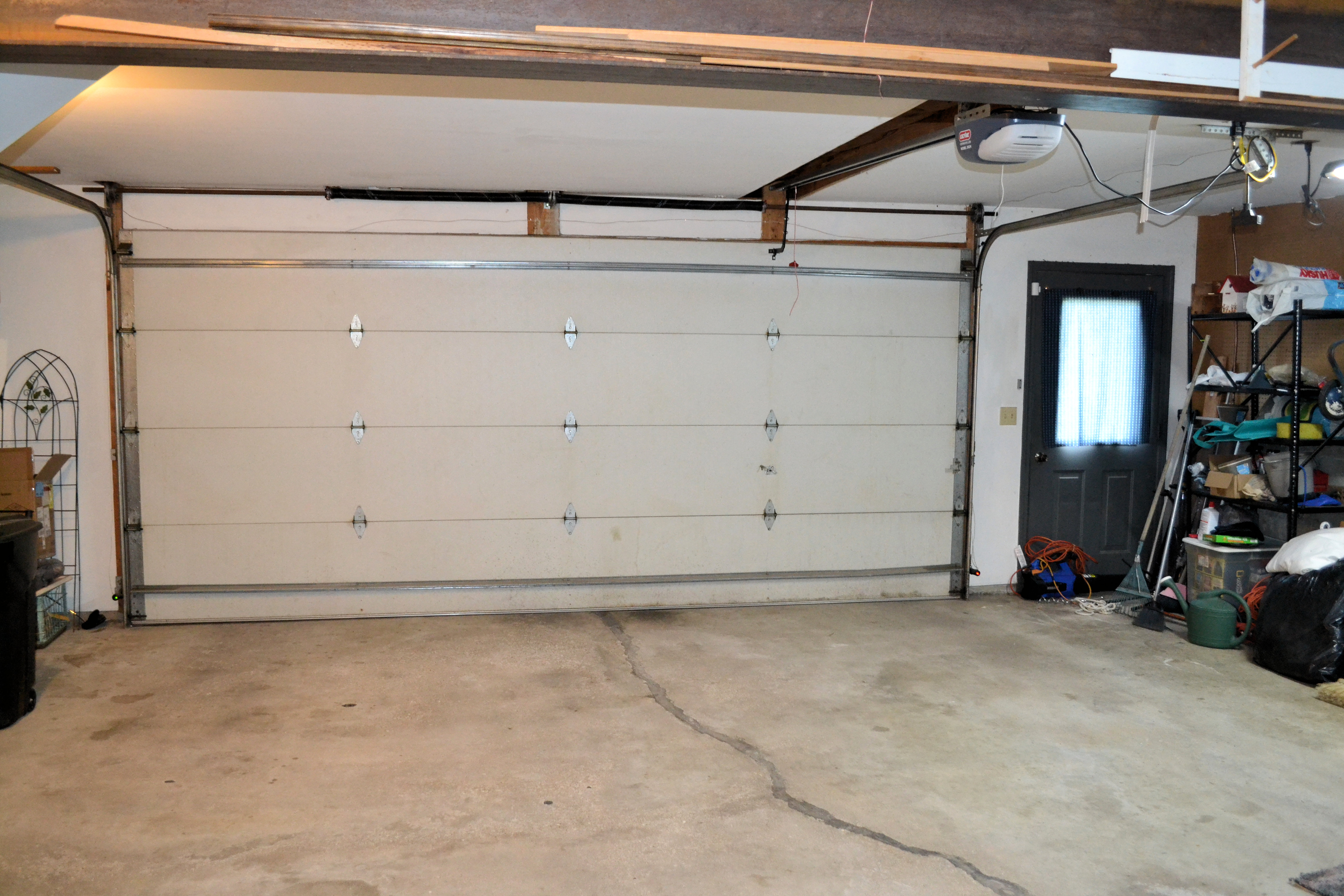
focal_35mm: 30
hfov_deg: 61.9
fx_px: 1120
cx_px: 672
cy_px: 448
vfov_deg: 43.6
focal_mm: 20
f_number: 3.8
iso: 2200
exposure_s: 1/60
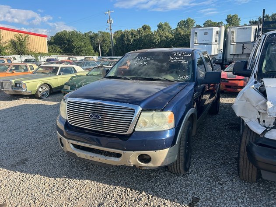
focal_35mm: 26
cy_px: 104
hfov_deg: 67.3
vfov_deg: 53.0
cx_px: 138
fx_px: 207
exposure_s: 1/1808
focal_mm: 5.7
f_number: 1.5
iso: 50
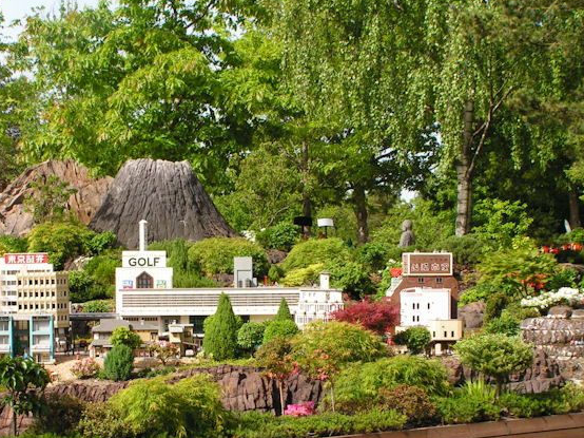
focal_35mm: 85
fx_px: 1433
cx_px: 235
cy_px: 262
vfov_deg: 17.3
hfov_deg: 23.0
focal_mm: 11.5
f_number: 5.6
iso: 50
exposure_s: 1/125
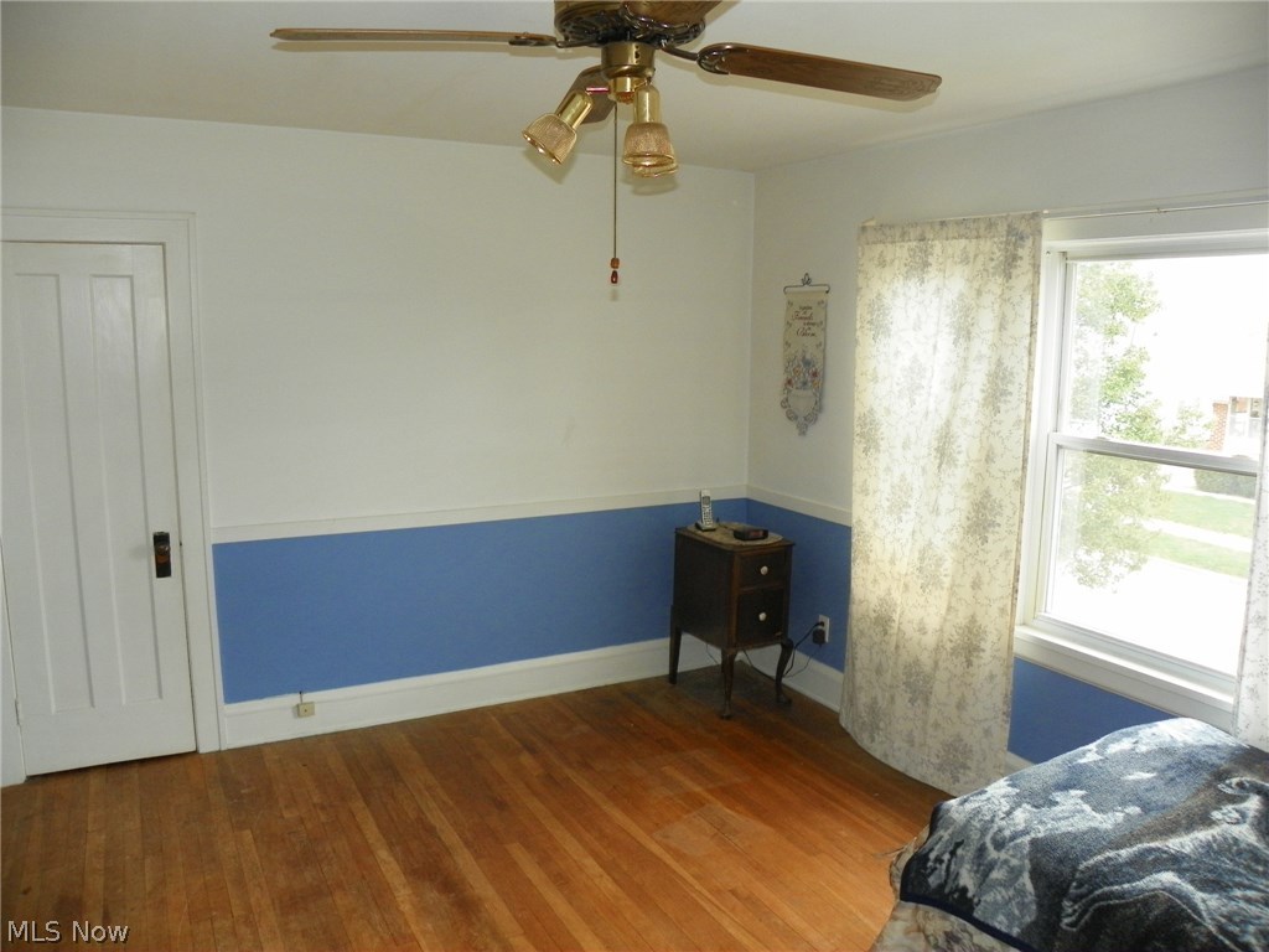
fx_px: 953
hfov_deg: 67.3
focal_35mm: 26
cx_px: 634
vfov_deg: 53.1
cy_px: 476
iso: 80
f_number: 2.8
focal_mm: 4.6
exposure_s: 1/40
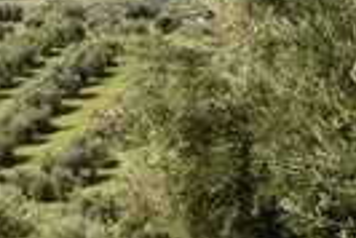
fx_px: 3178
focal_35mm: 321
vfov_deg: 4.3
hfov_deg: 6.3
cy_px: 35
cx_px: -169
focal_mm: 102
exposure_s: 1/250
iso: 400
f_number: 16
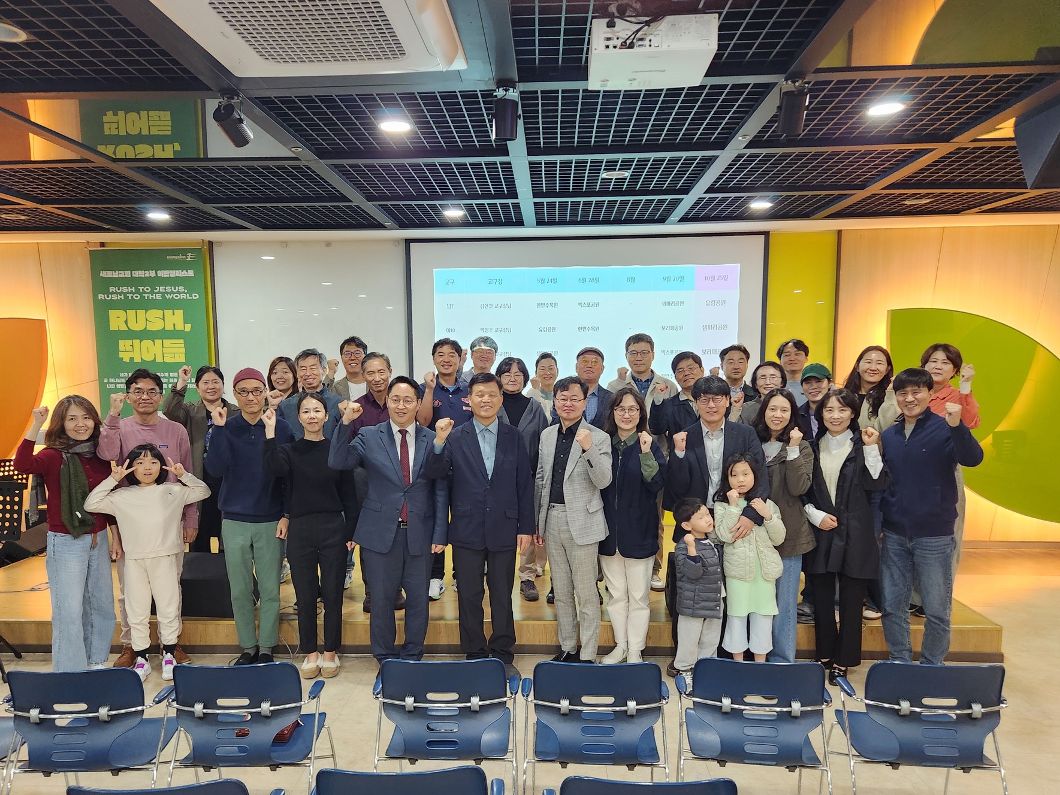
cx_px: 501
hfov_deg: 67.3
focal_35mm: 26
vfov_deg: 52.9
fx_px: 796
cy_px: 445
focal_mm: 5.4
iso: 500
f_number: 1.8
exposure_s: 1/120
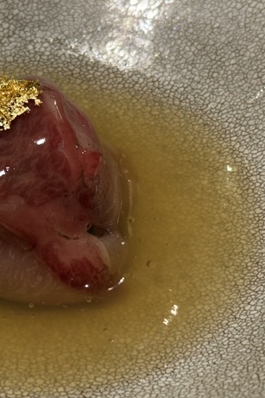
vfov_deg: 18.4
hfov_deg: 12.2
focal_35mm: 111
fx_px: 1226
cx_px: 8
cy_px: 254
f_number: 1.78
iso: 80
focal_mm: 6.76
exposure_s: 1/50
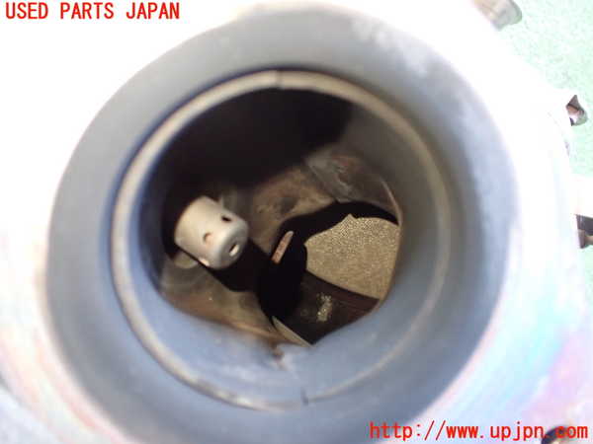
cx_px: 296
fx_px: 514
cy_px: 222
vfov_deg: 46.8
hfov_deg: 60.0
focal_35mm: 30
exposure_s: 1/40
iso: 800
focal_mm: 5.4
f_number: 2.3
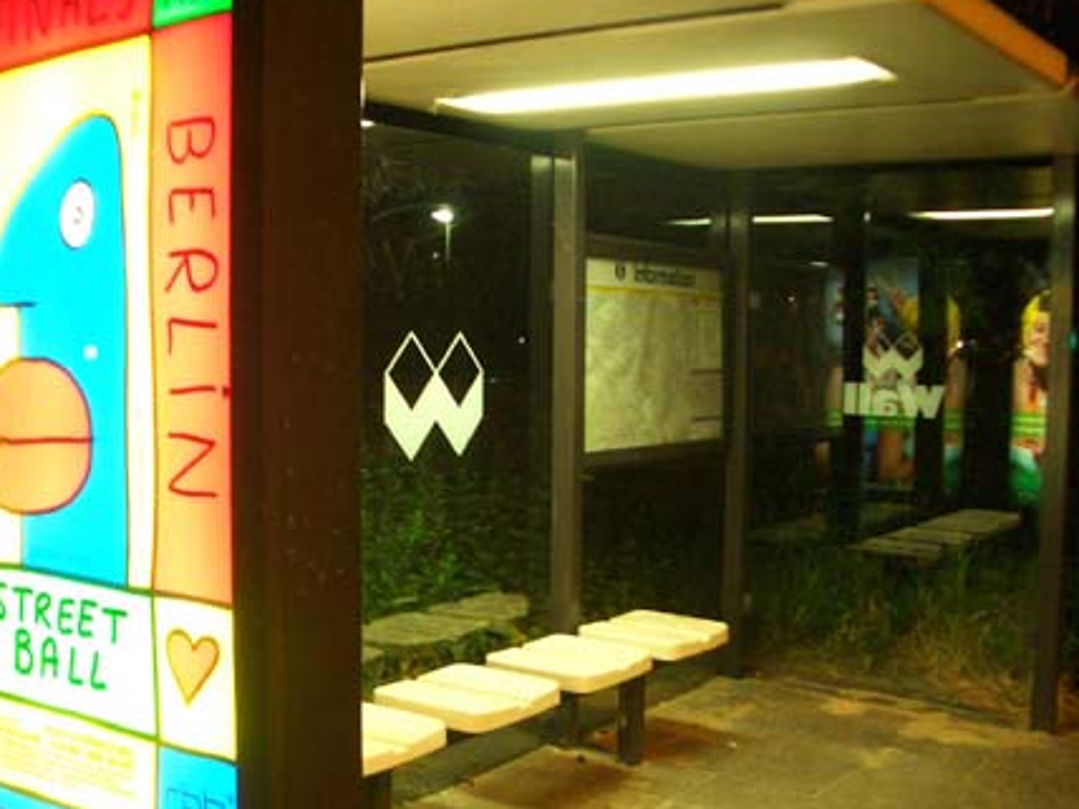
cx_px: 441
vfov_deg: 32.1
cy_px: 485
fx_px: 1403
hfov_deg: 41.9
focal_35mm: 45
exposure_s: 1/8
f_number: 2.6
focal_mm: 5.8
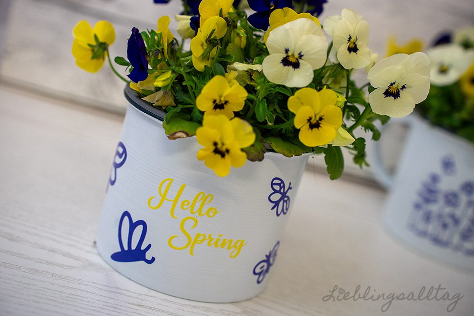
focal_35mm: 38
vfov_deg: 35.1
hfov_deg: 50.7
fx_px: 500
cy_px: 158
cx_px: 237
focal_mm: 38
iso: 1600
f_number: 4
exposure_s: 1/160
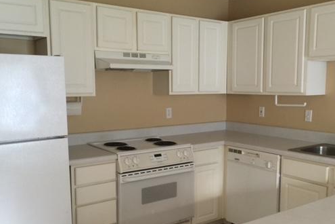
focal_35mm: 39
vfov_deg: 34.1
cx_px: 184
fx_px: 363
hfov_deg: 49.5
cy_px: 133
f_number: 2.2
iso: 125
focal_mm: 4.15
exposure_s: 1/10
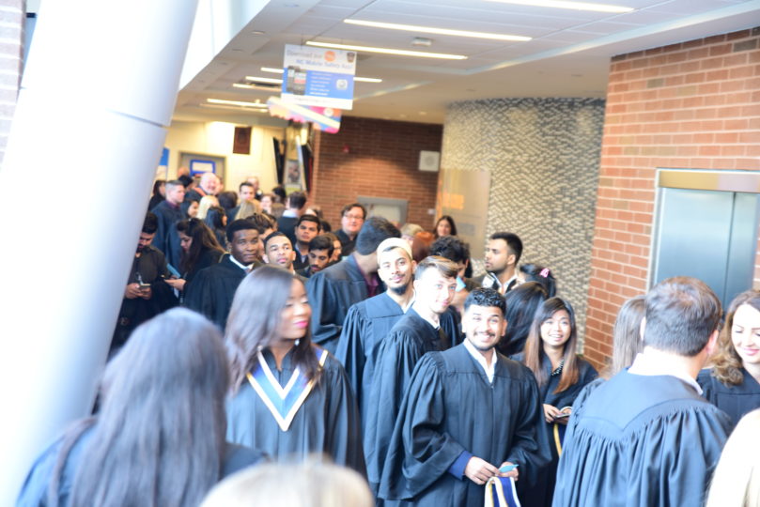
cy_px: 254
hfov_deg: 28.8
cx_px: 380
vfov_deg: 19.5
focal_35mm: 70
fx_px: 1478
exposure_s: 1/25
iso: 640
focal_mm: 70
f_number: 2.8
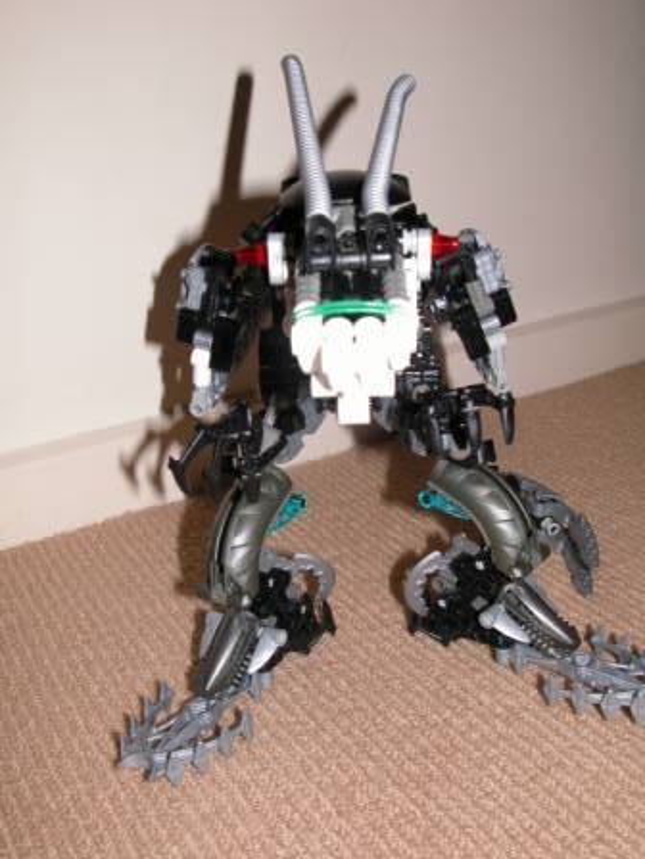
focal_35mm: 34
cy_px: 430
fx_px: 845
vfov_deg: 54.0
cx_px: 322
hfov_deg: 41.8
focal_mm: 8.9
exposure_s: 1/60
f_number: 5
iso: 100
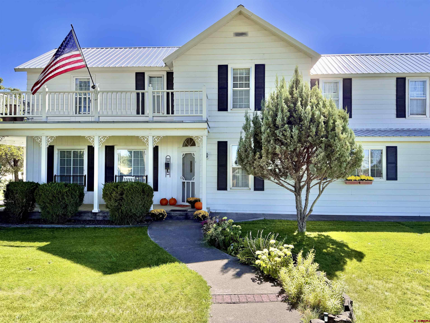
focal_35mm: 24
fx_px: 298
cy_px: 162
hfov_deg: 71.6
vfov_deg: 56.8
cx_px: 215
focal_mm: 6.76
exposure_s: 1/2169
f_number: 1.78
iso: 100
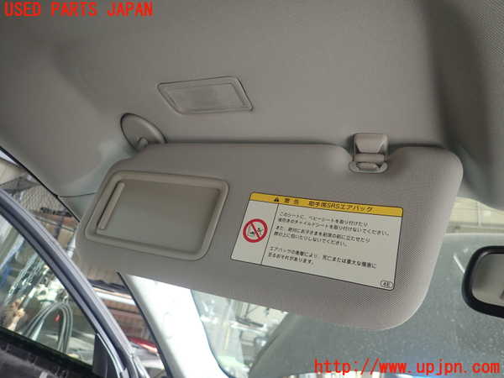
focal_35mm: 25
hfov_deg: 69.4
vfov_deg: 54.9
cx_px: 252
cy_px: 189
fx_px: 364
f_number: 2
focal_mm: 4.5
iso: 100
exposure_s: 1/60
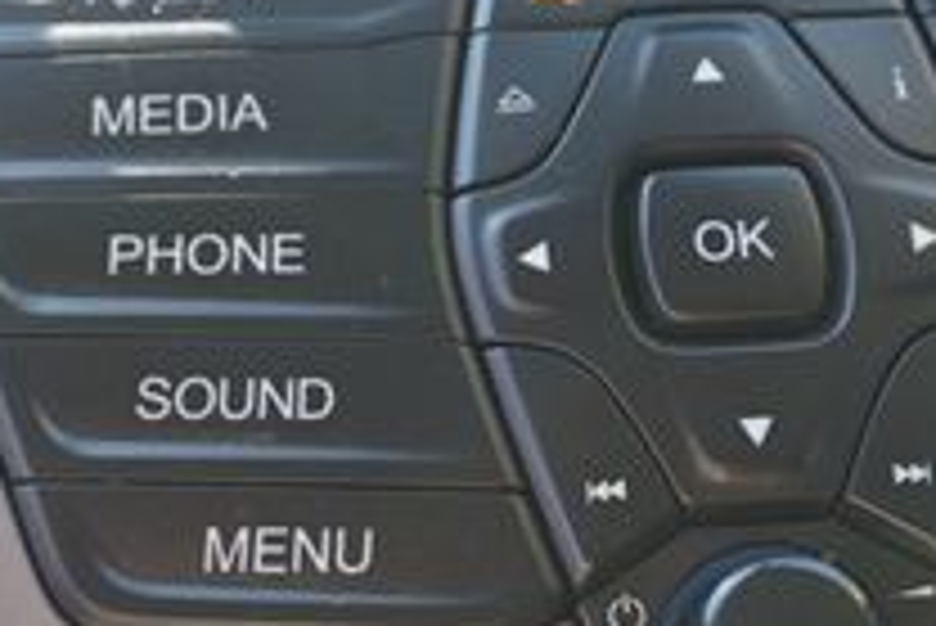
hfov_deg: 15.9
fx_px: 3356
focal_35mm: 129
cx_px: 603
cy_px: 369
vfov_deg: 10.6
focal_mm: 28
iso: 200
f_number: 4.5
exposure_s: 1/60
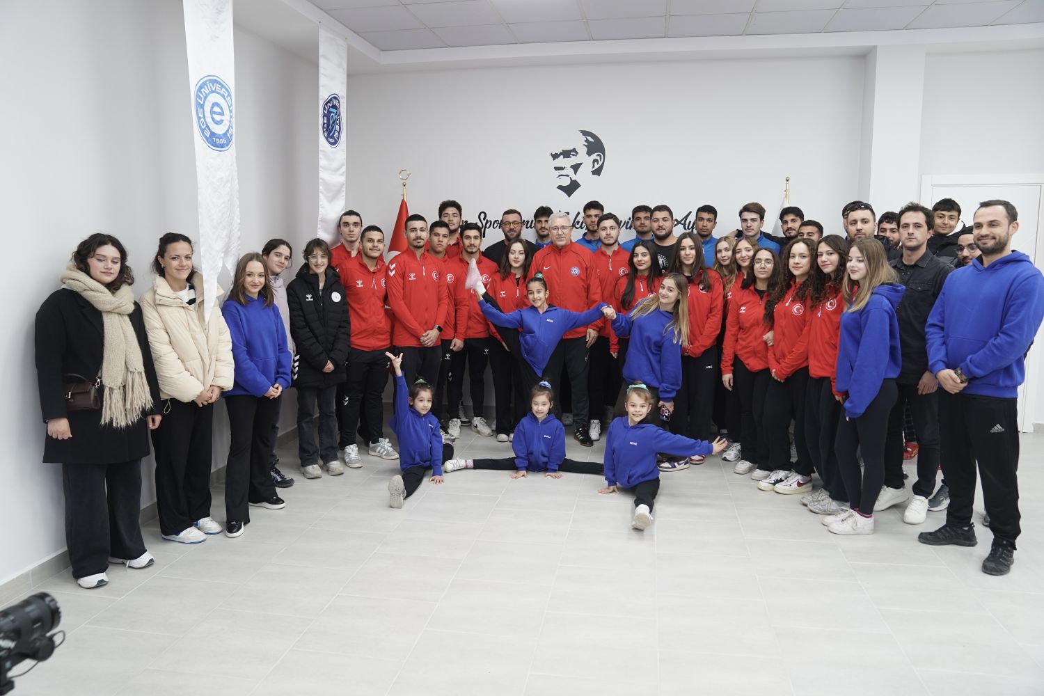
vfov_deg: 51.3
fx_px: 725
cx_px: 522
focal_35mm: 25
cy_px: 348
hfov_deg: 71.5
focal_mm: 25
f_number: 3.2
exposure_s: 1/100
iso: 640
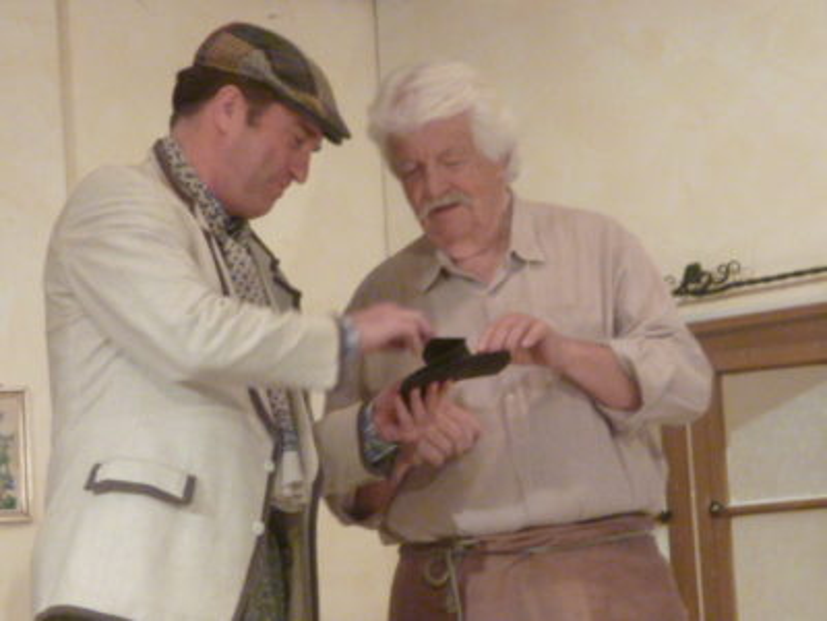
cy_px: 310
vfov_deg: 7.2
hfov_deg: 9.6
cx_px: 414
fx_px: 4921
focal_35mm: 206
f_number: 6.4
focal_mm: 21.5
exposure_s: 1/15
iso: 400
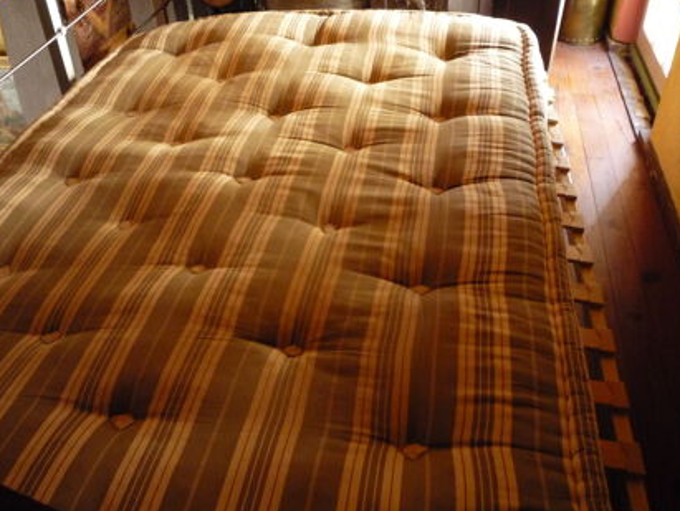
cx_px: 331
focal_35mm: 35
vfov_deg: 40.7
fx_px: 688
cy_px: 283
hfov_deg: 52.6
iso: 400
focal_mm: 5.2
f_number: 3.3
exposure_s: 1/8
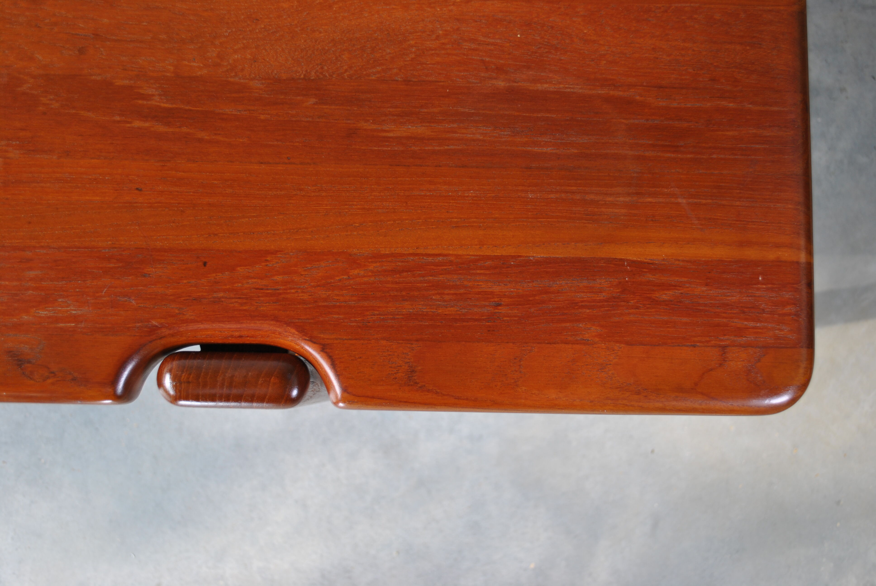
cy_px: 293
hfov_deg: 49.5
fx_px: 950
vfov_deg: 34.3
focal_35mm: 39
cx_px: 438
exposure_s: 1/60
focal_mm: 26
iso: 100
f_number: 4.2
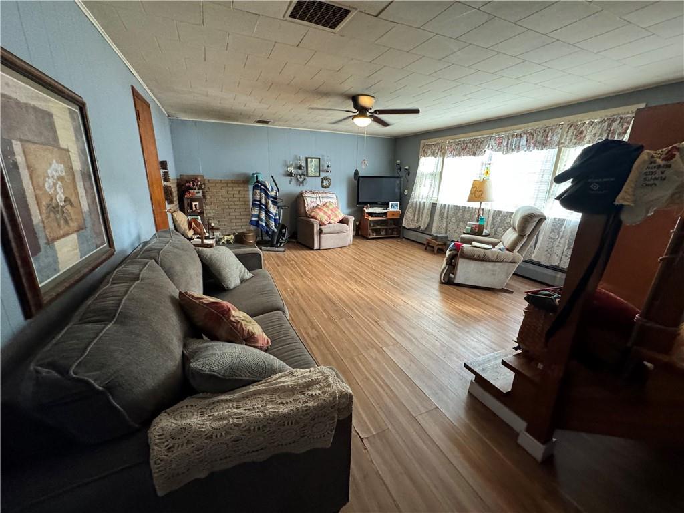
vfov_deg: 85.7
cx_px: 342
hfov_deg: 102.1
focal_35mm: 14
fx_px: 277
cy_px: 256
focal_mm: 2.22
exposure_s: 1/60
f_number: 2.2
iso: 640
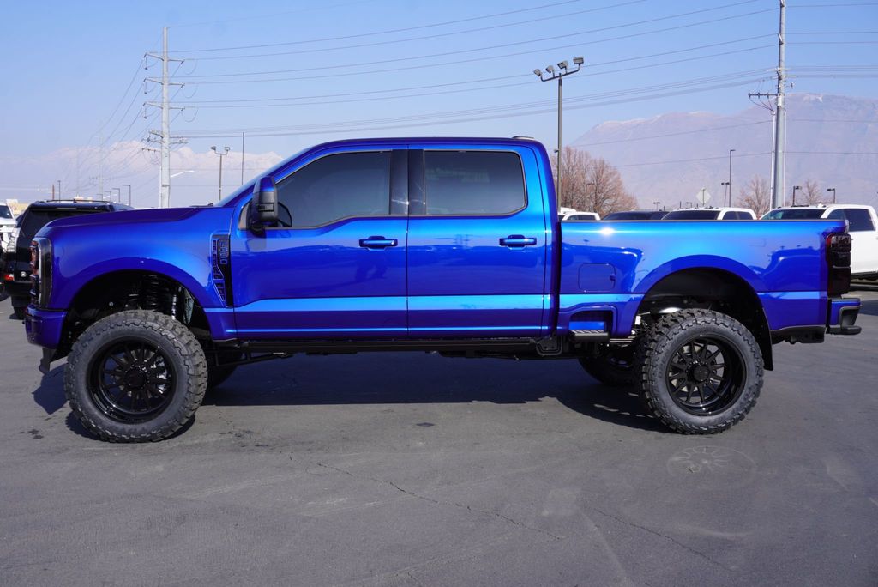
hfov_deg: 55.1
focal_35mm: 34
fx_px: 842
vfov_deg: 38.4
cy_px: 294
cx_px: 439
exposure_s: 1/125
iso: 100
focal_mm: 23
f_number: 10
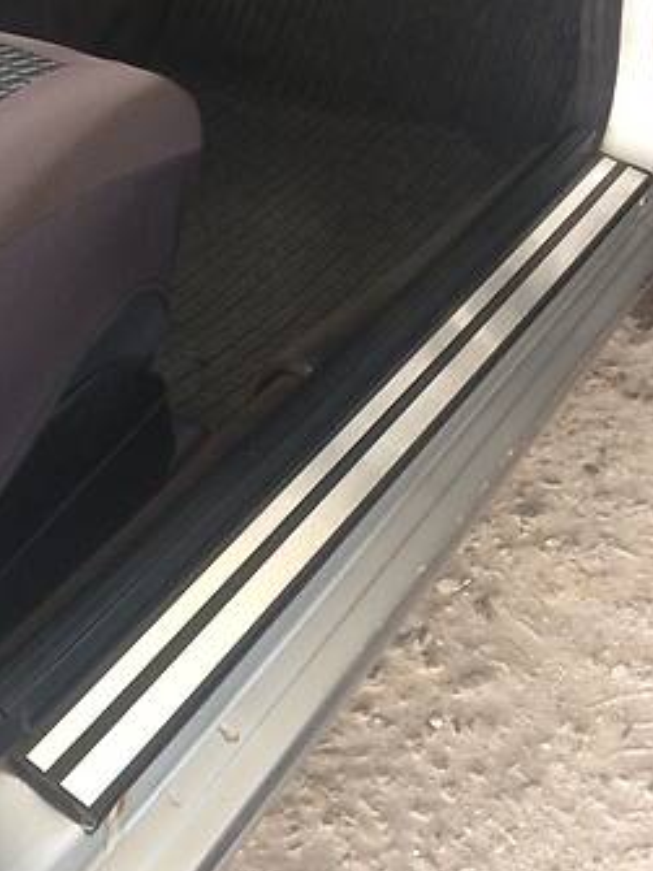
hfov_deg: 27.6
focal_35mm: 52
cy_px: 216
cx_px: 161
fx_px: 1309
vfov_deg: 36.0
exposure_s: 1/33
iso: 160
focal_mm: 4.2
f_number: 2.2
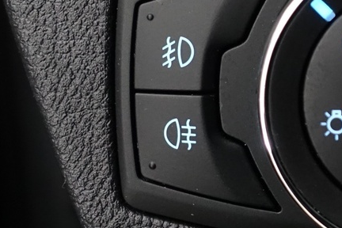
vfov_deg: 15.1
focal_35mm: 90
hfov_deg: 20.9
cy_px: 60
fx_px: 855
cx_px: 422
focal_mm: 8.8
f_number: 2.5
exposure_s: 1/30
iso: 1000
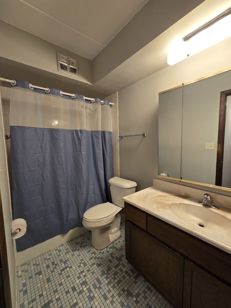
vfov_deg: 106.2
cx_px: 116
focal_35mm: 13
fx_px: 116
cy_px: 154
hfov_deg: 89.9
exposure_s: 1/60
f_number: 2.2
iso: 200
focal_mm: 2.2
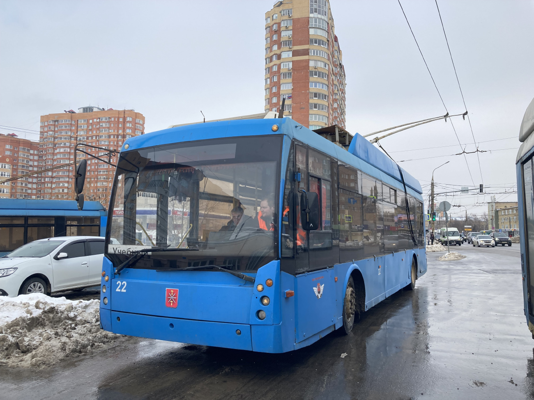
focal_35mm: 28
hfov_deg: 63.4
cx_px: 267
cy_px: 200
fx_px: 432
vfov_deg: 49.7
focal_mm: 3.99
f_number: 1.8
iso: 20
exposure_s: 1/960
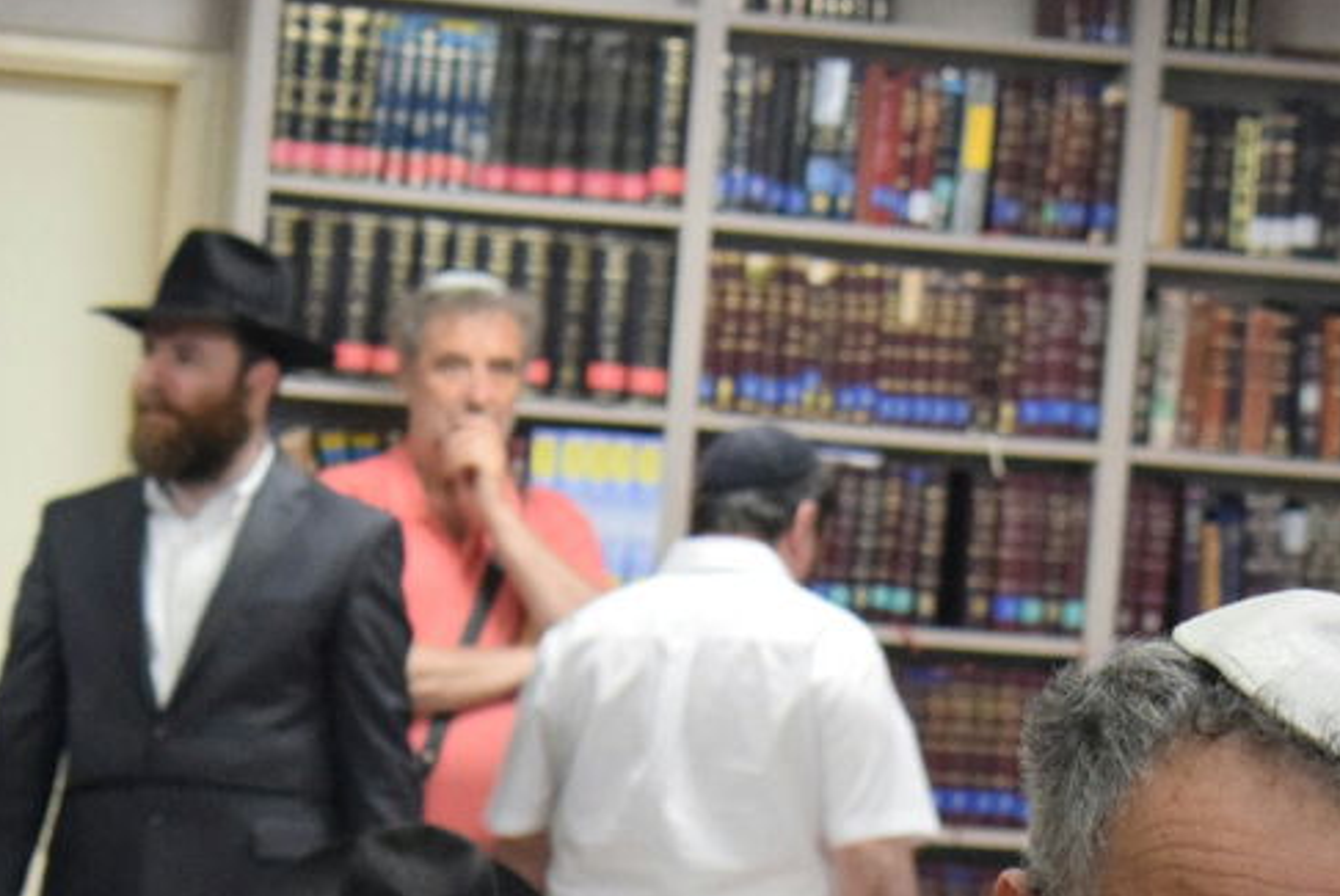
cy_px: 1281
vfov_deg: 5.7
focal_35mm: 237
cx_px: 590
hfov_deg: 8.7
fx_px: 8846
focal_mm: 55
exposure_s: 1/60
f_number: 5.6
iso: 2800
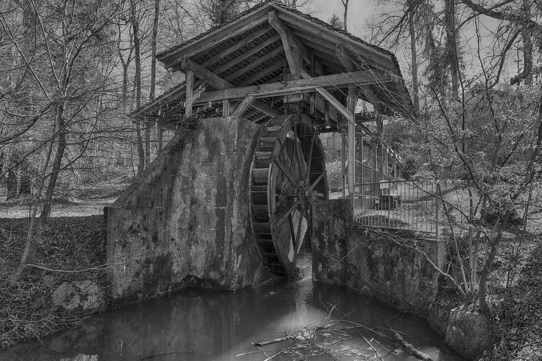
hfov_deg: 73.7
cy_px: 180
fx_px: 361
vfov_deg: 53.1
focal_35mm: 24
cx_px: 271
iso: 125
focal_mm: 24
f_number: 6.3
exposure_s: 1/50
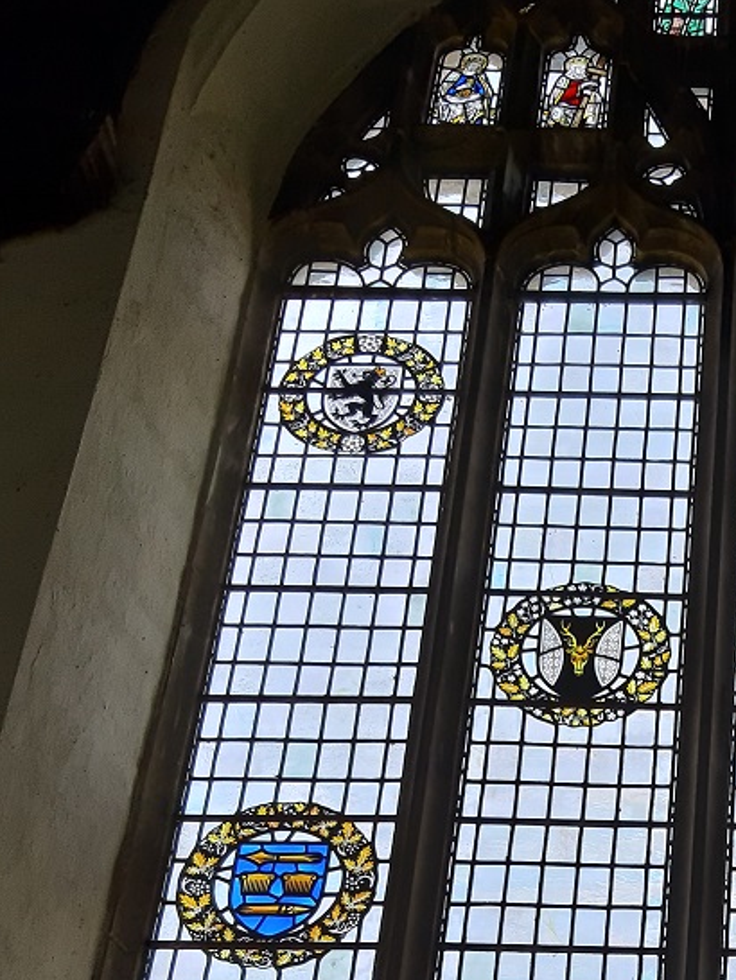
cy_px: 919
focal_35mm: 70
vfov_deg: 26.6
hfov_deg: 20.0
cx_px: 822
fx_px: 1983
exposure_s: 1/376
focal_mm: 3.93
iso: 40
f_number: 1.7
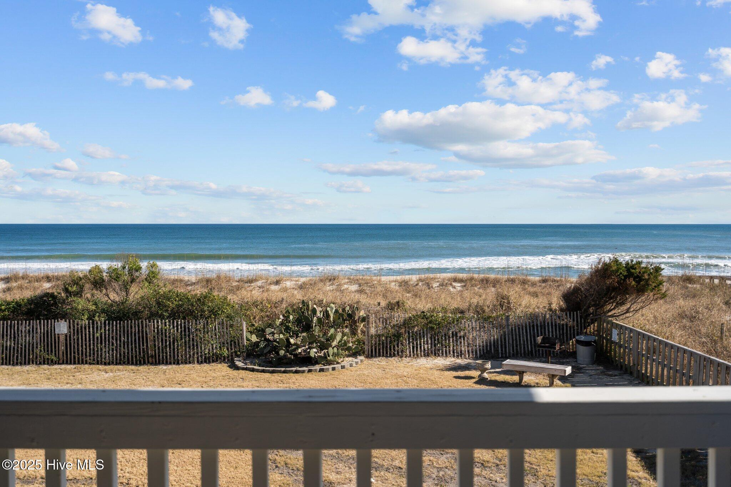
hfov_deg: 54.4
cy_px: 244
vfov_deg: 37.8
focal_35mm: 35
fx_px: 711
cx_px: 366
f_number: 4
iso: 200
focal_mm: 35
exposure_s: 1/2500
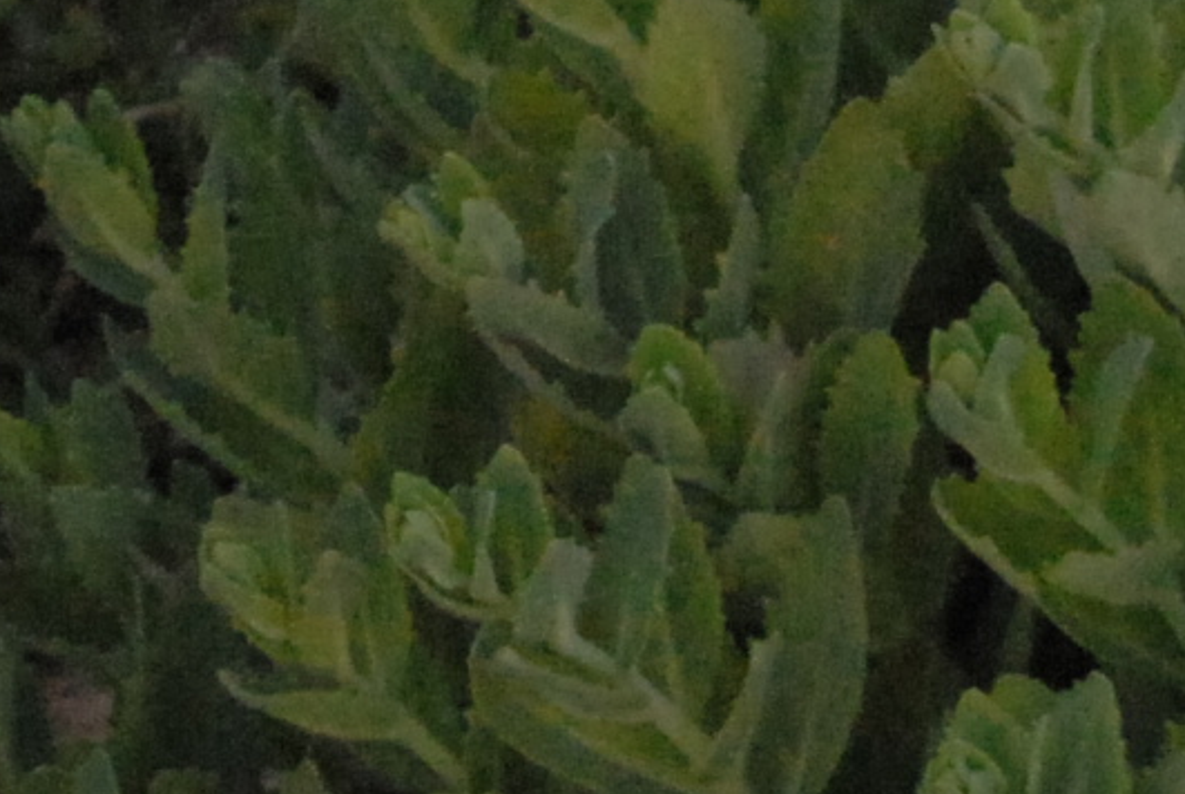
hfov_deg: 5.2
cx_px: -614
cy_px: -1343
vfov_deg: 3.4
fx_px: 12958
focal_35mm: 393
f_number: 7.1
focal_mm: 48
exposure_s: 1/125
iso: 1600
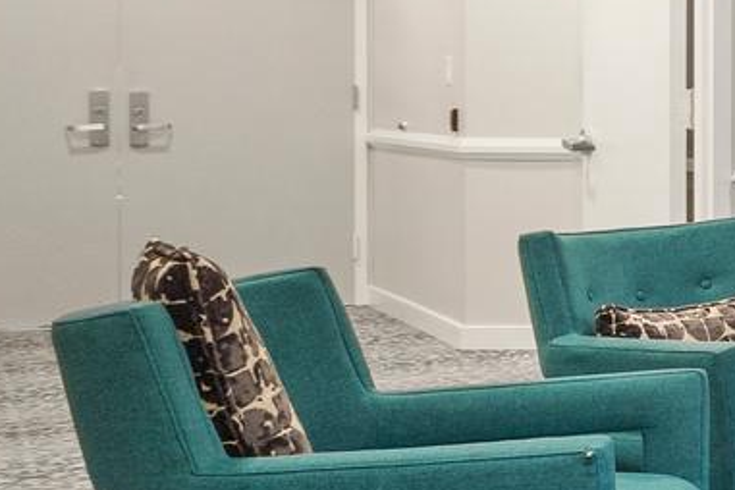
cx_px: 1734
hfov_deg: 15.0
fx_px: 1756
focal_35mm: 86
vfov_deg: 15.7
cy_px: 61
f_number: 8
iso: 200
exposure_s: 4
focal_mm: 16
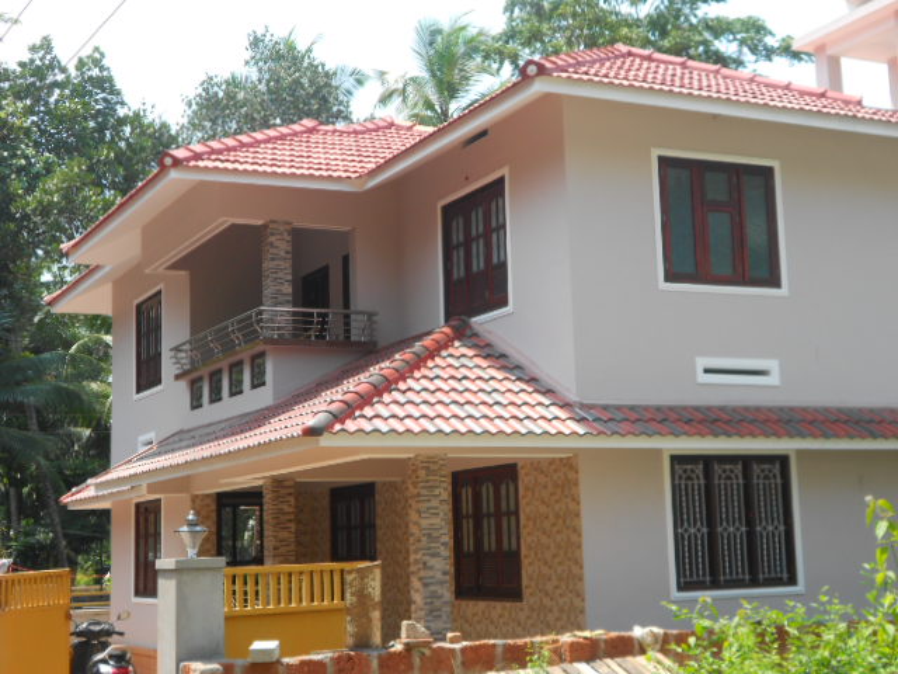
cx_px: 449
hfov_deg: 34.3
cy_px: 337
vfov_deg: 26.1
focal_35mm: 56
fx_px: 1453
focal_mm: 10.3
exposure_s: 1/160
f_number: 4.9
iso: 80
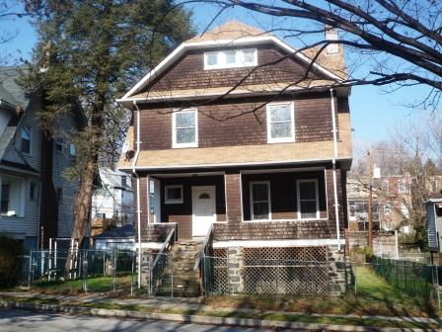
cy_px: 166
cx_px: 221
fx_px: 562
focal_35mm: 44
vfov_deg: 32.9
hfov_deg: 42.9
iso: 100
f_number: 4.3
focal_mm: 7.8
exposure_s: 1/500
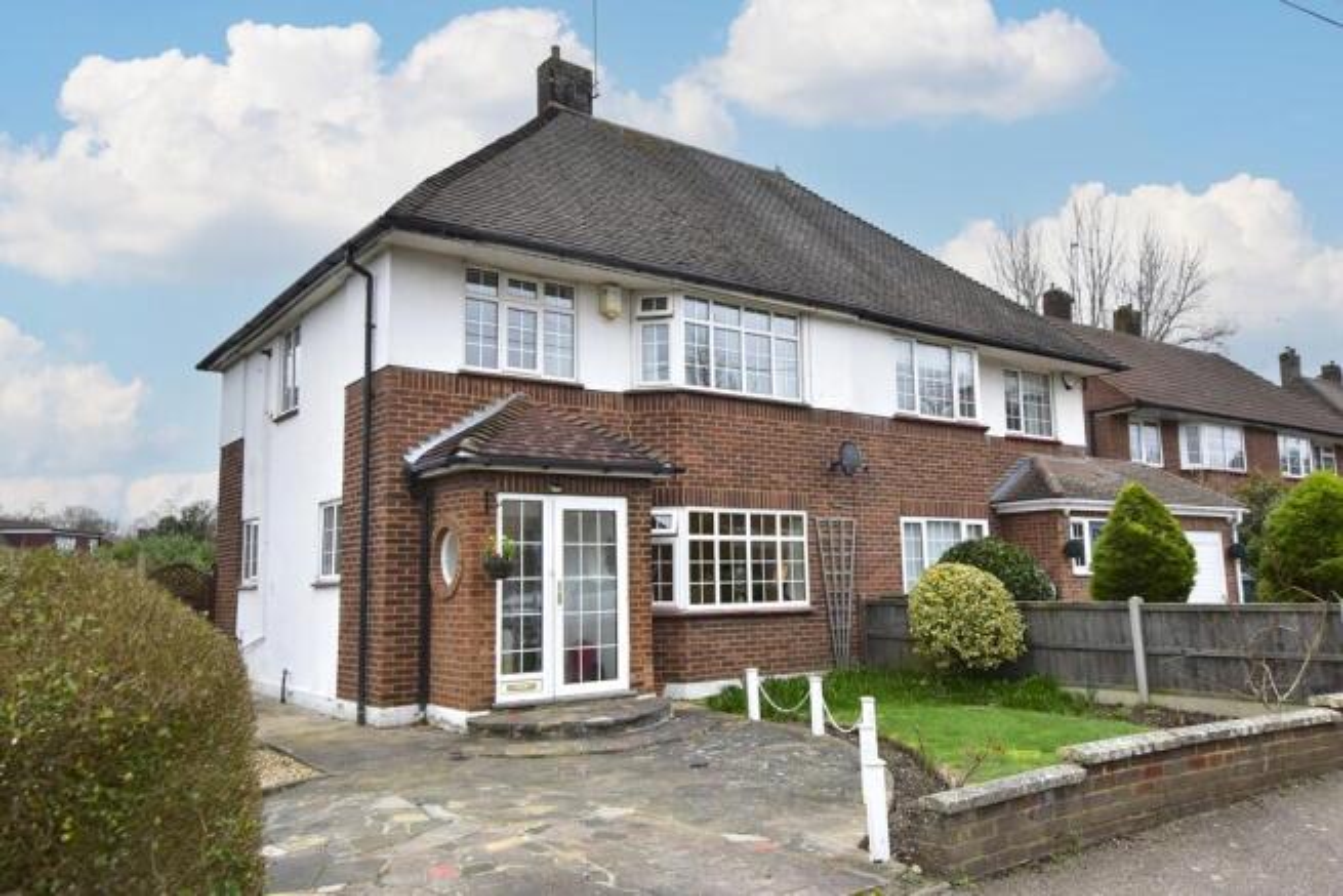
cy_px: 448
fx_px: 1007
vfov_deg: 48.0
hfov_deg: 67.4
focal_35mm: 27
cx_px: 672
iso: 800
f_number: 8
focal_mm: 18
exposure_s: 1/80
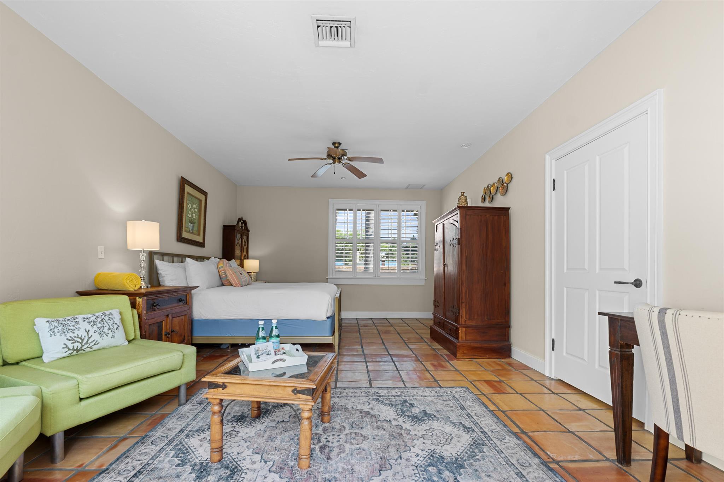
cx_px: 362
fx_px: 302
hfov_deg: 100.4
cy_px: 241
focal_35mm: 15
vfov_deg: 77.3
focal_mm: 10
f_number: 8
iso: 100
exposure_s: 1/1.25
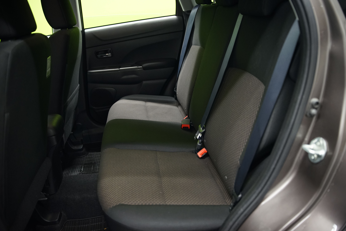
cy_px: 116
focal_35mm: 28
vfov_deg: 46.4
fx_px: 269
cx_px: 173
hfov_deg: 65.5
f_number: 2.8
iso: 1600
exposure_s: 1/30
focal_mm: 28
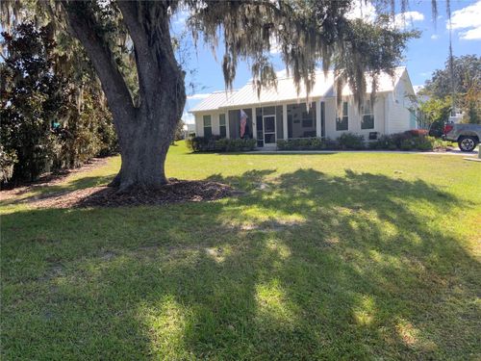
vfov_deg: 48.2
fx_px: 403
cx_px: 240
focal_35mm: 29
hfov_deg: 61.7
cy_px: 180
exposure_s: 1/606
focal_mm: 3
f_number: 1.8
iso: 16
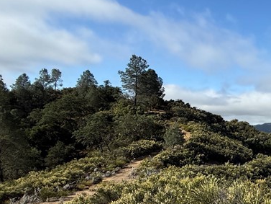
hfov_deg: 36.8
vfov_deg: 37.6
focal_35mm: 38
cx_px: 329
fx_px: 298
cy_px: 122
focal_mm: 2.22
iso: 50
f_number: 2.2
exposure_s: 1/2237
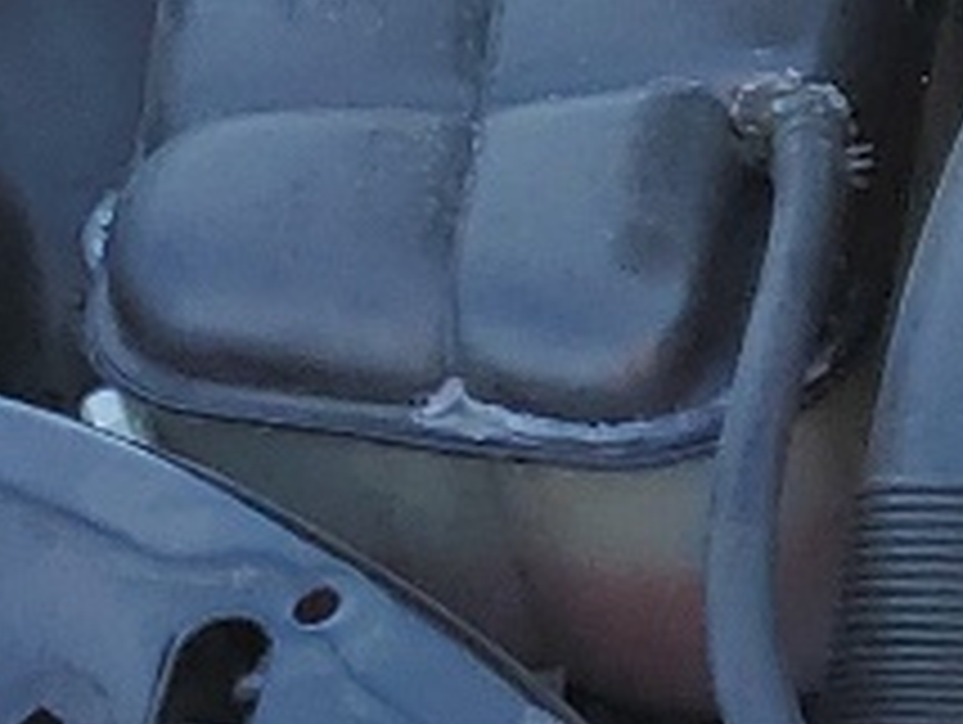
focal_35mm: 194
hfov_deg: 8.9
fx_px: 5403
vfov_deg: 7.6
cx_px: 2588
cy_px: -81
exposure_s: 1/526
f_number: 1.5
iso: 50
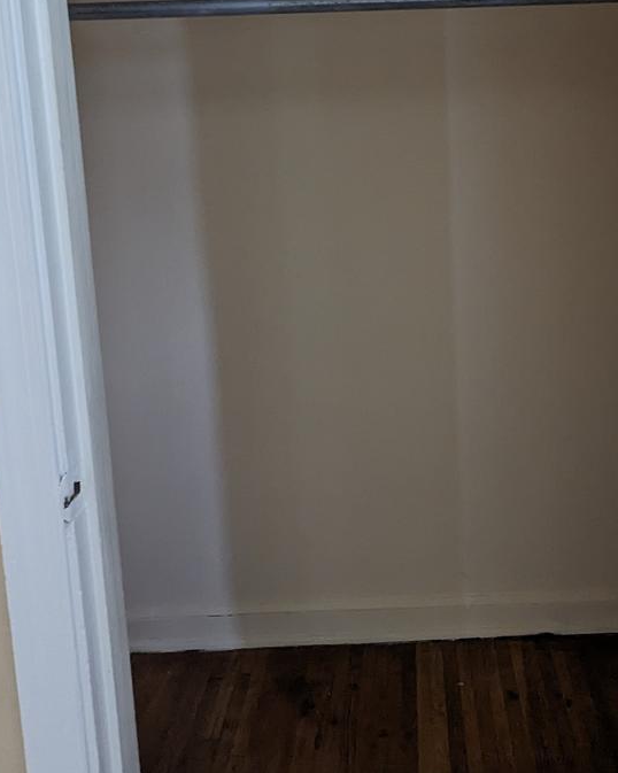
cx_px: 446
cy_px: 214
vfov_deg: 58.0
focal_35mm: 29
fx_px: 663
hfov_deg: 48.5
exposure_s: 1/45.4
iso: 421
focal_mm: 1.95
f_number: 2.2
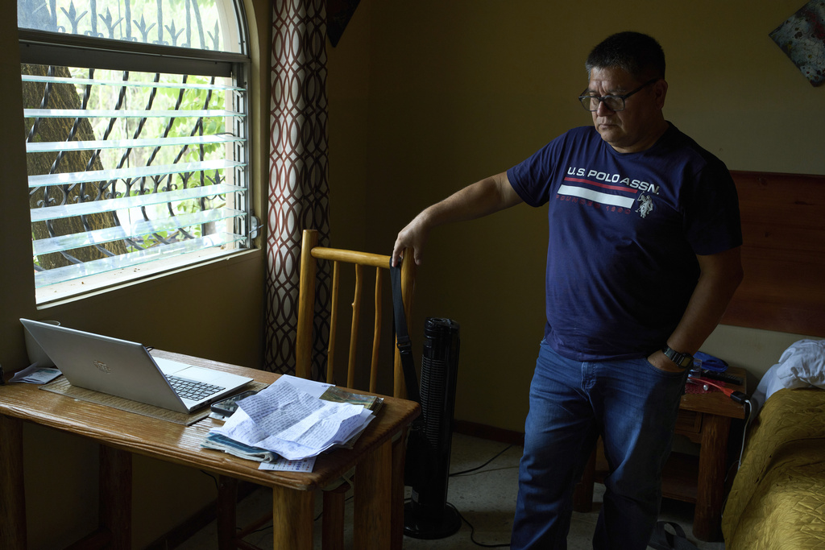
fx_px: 802
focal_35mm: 35
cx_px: 412
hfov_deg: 54.4
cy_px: 275
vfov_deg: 37.9
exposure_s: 1/125
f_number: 5
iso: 640
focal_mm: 35
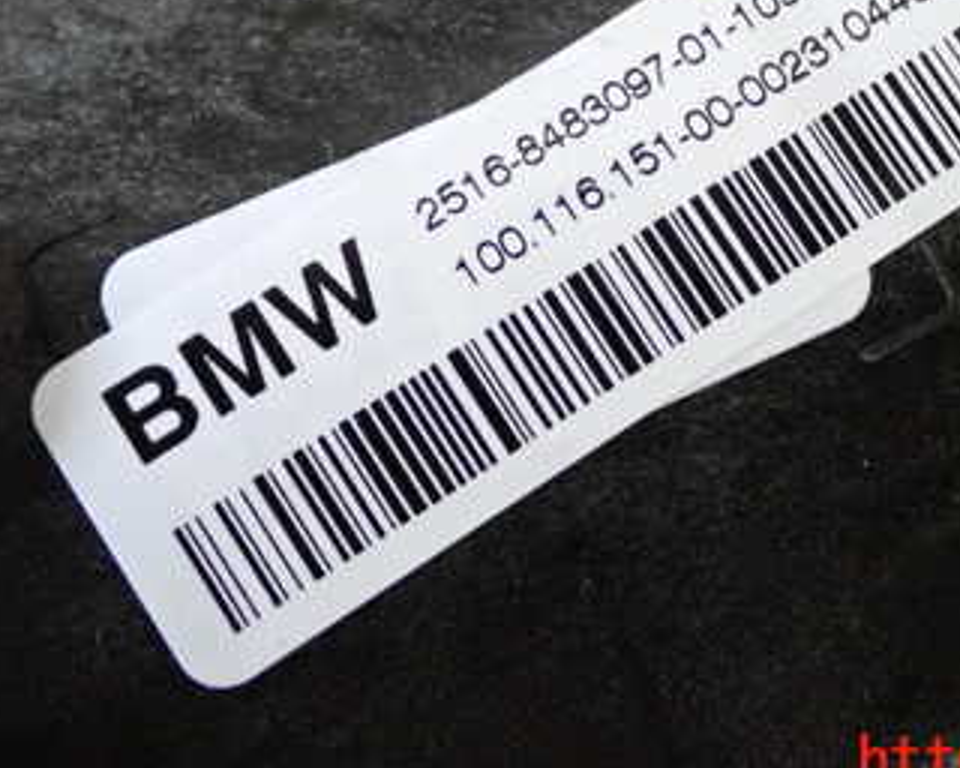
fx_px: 2131
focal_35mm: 75
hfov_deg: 25.3
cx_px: 636
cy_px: 126
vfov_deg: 20.2
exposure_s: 1/160
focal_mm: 7.31
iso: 2000
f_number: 2.8
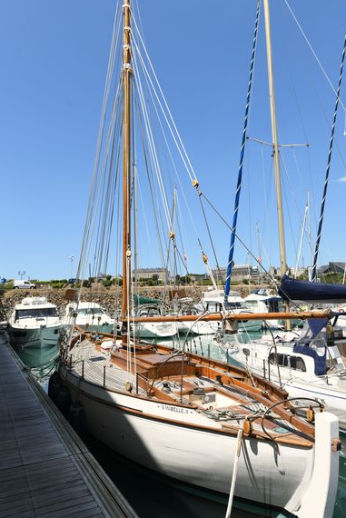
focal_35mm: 27
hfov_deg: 47.9
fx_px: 389
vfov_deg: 67.3
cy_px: 241
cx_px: 188
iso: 64
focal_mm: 22
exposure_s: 1/200
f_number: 8
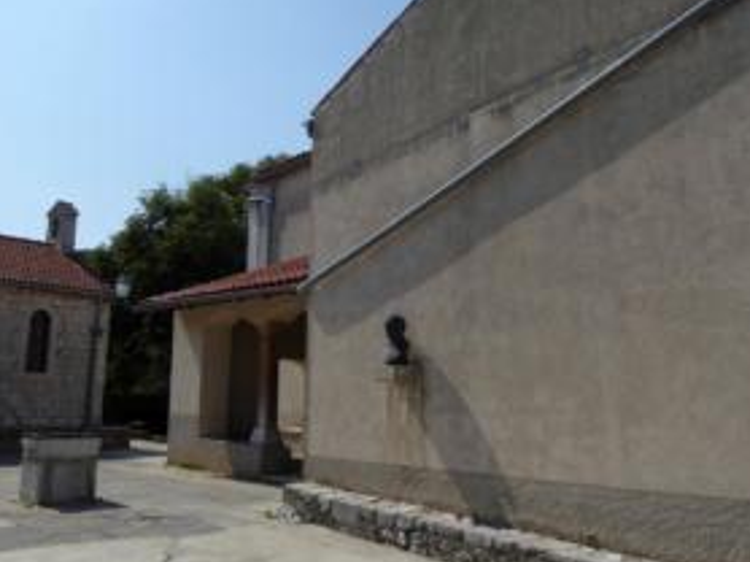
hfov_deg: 51.0
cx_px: 297
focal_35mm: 36
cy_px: 219
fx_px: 779
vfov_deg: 39.4
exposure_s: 1/2000
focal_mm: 4.3
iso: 80
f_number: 3.3
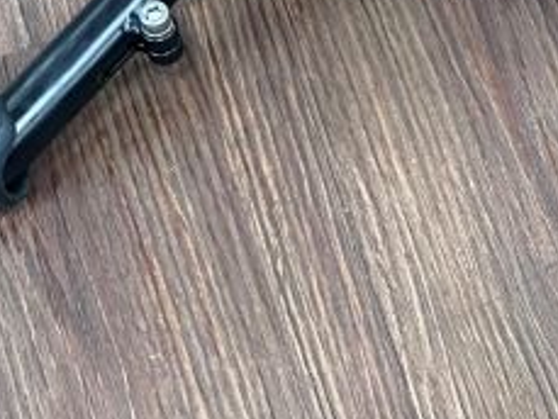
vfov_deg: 7.6
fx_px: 3161
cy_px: 185
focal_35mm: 196
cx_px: 465
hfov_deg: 10.1
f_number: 2.8
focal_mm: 9
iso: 640
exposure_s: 1/50
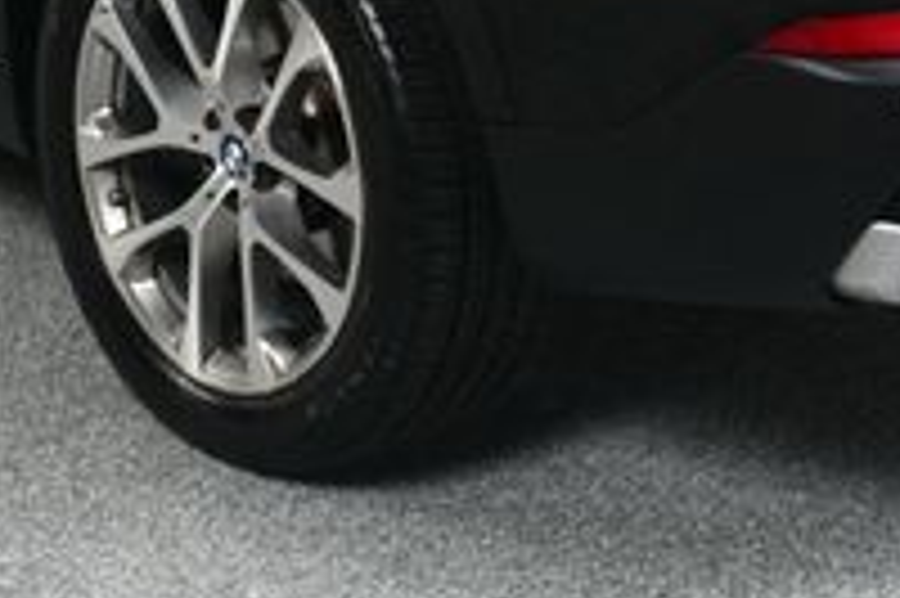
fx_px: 2723
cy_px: -252
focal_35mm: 109
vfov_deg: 12.1
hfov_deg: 18.8
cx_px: 482
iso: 100
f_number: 10
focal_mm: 23
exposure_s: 1/160
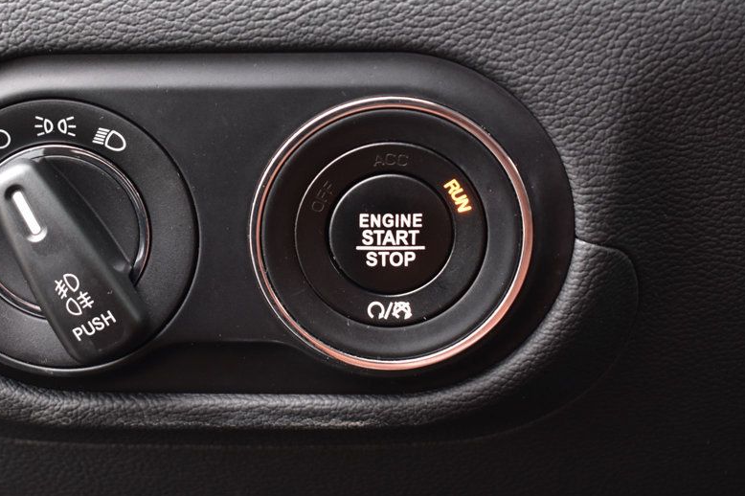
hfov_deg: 25.6
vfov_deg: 17.3
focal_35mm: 79
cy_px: 246
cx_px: 283
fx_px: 1634
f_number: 6.3
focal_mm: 40
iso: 900
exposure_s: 1/15
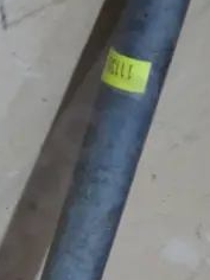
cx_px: -183
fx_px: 2386
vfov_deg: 6.6
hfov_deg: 5.0
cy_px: 483
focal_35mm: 295
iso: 1600
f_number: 5.4
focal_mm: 34
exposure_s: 1/80
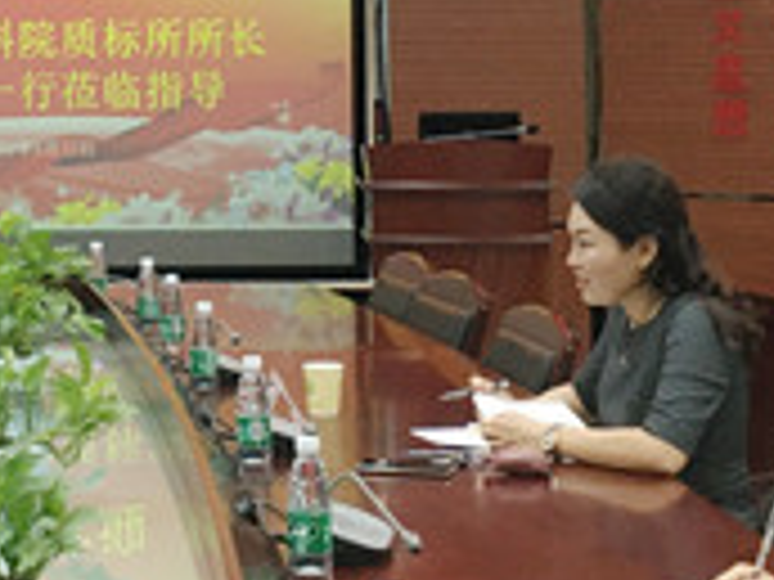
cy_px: -40
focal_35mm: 101
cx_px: 104
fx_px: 2258
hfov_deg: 19.2
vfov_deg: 14.3
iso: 125
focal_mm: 4.15
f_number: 2.2
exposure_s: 1/33
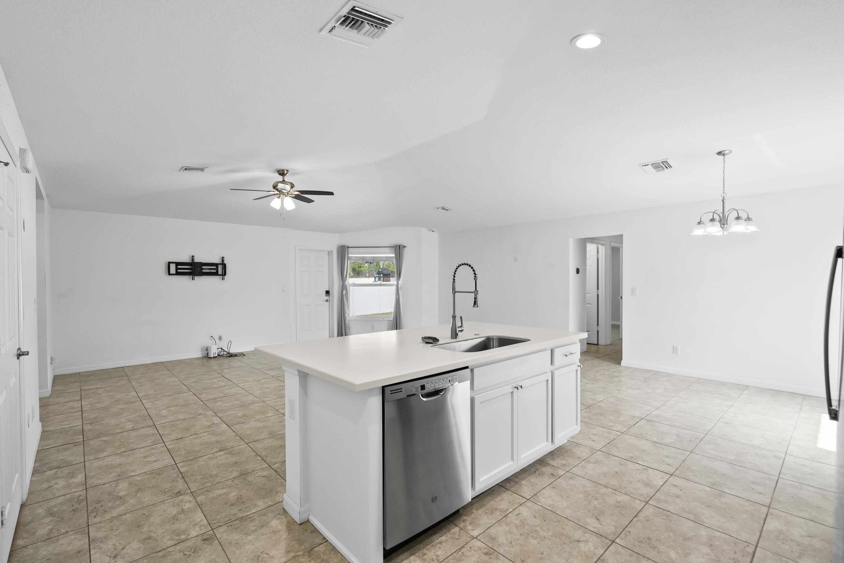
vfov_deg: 73.8
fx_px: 375
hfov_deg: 96.7
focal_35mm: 16
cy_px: 282
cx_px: 422
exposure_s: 1/20
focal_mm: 16
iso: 1600
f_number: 8
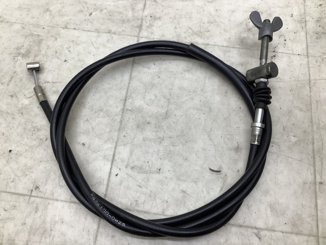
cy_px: 122
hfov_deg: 58.4
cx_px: 163
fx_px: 292
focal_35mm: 31
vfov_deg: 45.4
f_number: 2.4
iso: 50
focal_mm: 3.3
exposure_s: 1/60
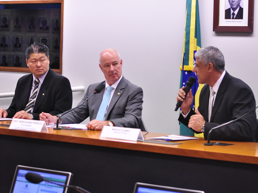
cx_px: 127
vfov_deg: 13.0
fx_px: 850
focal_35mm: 114
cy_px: 96
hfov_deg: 17.3
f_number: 4
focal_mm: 70
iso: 1600
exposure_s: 1/250
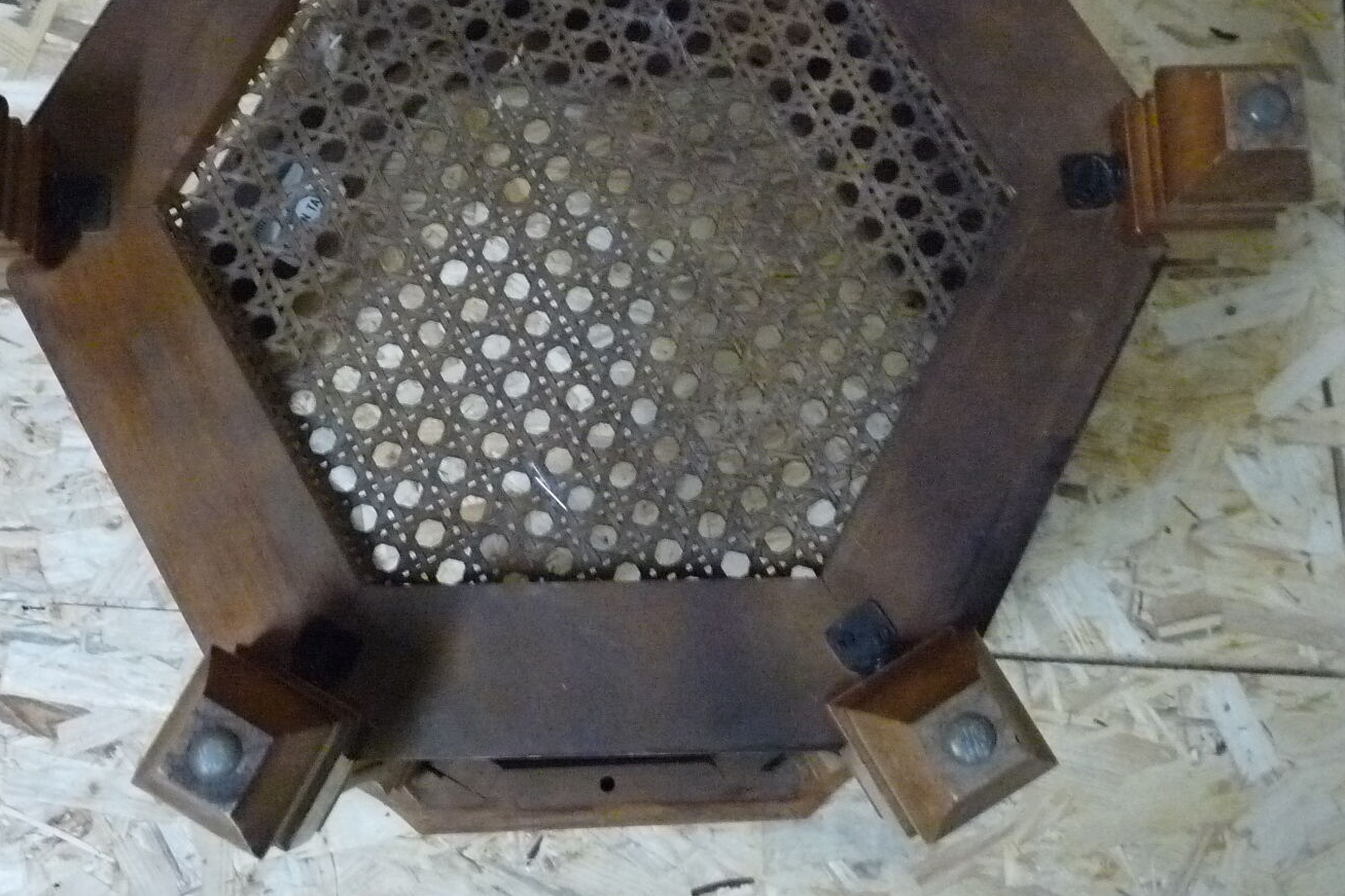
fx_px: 1644
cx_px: 622
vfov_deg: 30.1
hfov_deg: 44.5
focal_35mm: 44
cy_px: 242
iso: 800
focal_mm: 4.8
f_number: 2.8
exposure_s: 1/15
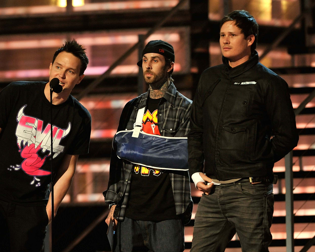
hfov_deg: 4.3
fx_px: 4214
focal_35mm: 452
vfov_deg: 3.4
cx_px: 137
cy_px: 126
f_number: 4.5
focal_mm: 400
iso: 2500
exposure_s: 1/400
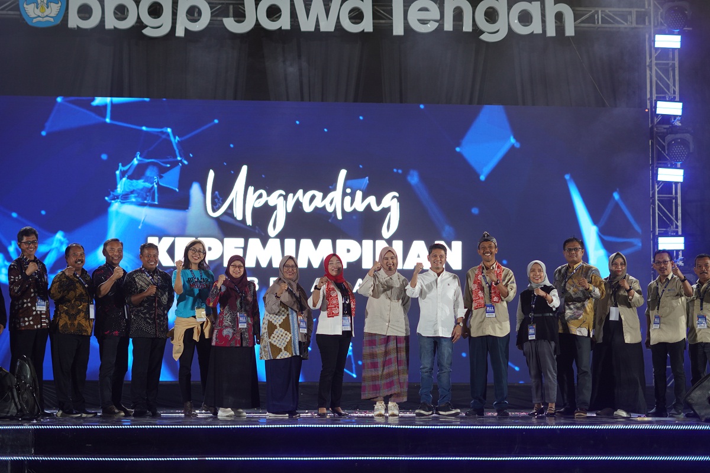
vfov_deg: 18.2
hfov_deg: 27.0
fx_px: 1479
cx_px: 355
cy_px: 236
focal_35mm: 75
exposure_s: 1/80
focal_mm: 50
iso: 125
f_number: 1.8
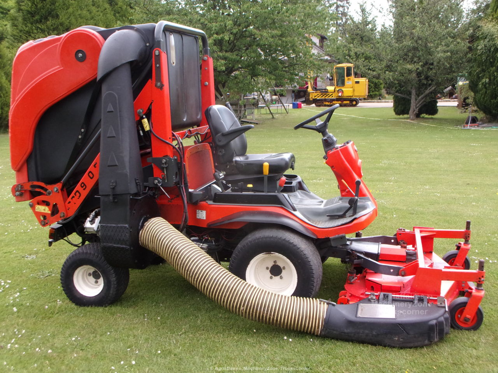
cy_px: 186
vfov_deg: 32.9
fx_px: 633
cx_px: 249
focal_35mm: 44
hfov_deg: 42.9
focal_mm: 7.8
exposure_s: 1/45
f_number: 4.5
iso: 155
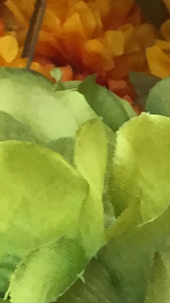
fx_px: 1723
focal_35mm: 215
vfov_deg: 9.2
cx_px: 713
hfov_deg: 5.0
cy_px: 655
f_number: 2.2
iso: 50
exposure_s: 1/33
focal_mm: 4.15
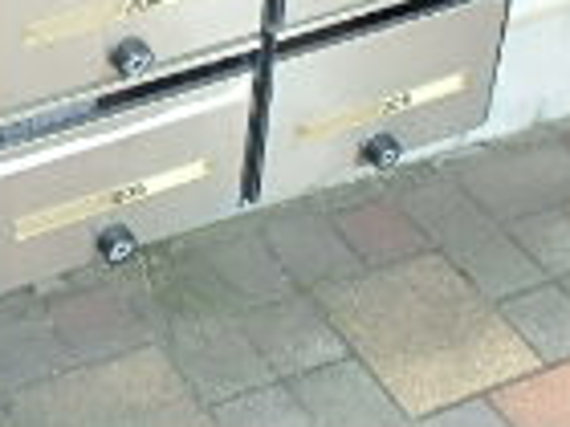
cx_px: 20
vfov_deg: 14.3
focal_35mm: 96
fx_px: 1581
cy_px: -240
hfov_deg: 19.9
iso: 125
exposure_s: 1/80
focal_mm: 3.7
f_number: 3.5
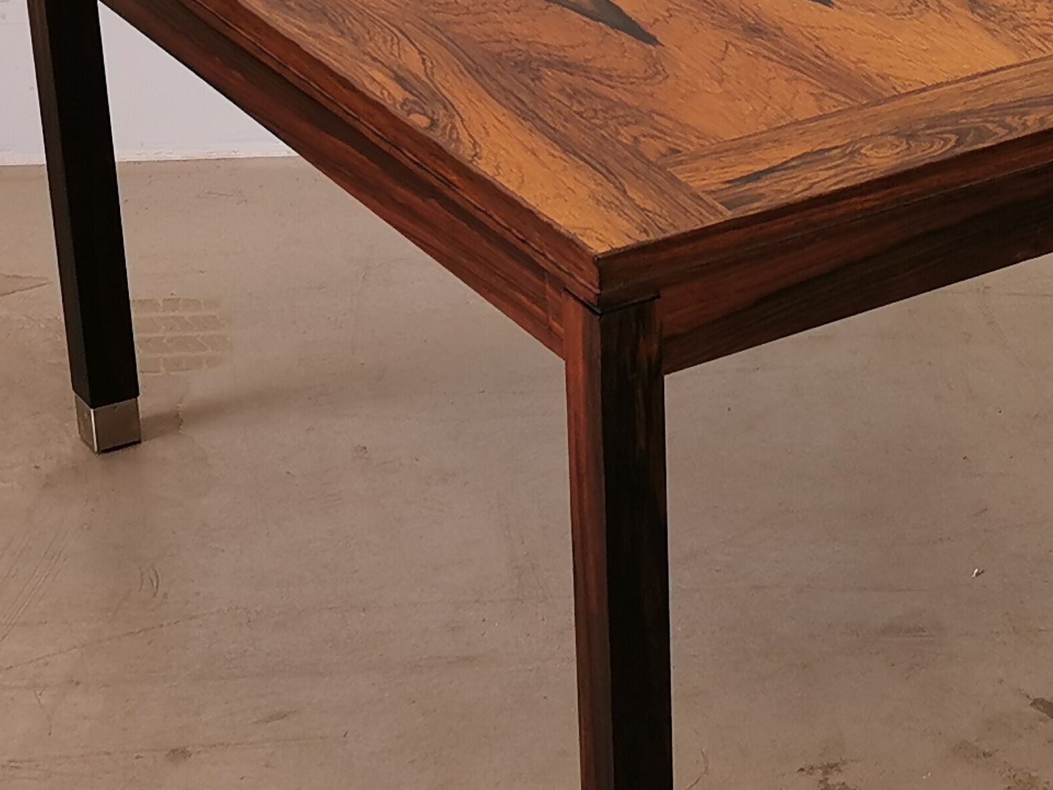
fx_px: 3073
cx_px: 791
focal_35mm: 101
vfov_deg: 14.6
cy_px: 273
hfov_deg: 19.3
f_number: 1.8
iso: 50
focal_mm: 5.58
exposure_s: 1/146
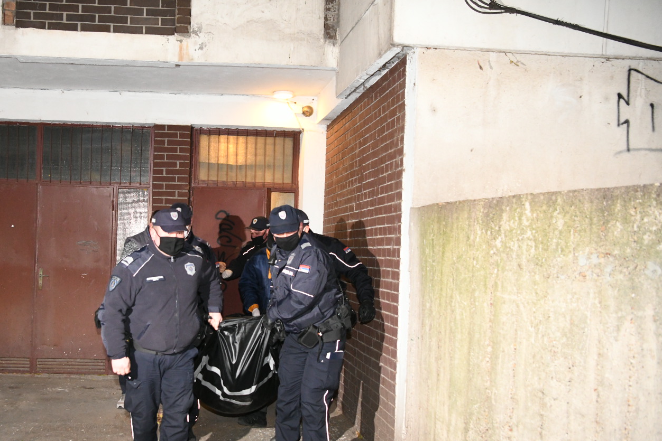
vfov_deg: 30.5
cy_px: 260
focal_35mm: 44
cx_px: 242
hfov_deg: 44.1
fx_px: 809
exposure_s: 1/60
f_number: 3.5
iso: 5000
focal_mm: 34
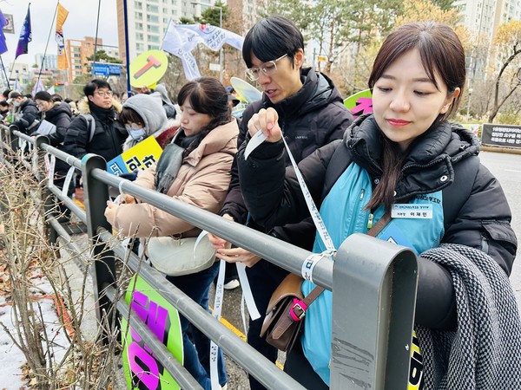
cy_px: 195
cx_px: 260
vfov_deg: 56.8
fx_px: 361
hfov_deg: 71.6
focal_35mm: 24
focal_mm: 6.86
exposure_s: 1/121
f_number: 1.78
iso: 160
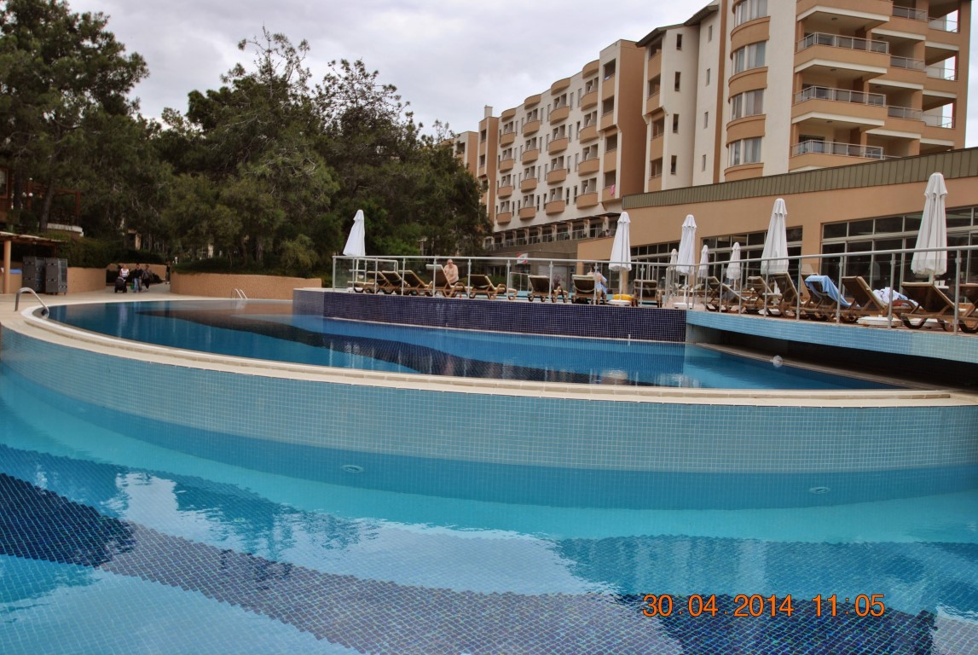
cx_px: 489
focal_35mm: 28
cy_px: 328
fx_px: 775
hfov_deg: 64.5
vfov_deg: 45.8
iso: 100
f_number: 7.1
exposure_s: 1/200
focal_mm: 19
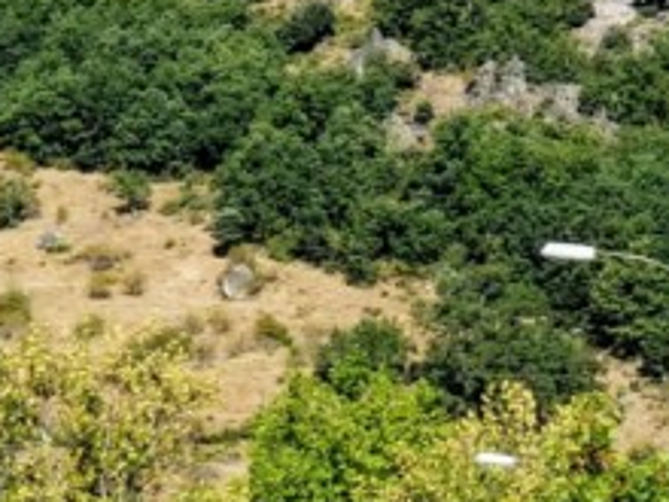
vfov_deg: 5.4
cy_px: 587
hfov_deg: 7.3
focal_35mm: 272
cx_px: 617
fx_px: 5257
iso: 25
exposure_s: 1/670
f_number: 2.4
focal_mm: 6
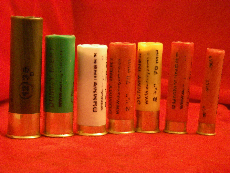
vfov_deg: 13.0
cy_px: 86
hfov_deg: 17.3
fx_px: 757
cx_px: 115
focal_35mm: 114
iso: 400
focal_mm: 18.9
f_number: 4
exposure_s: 1/20
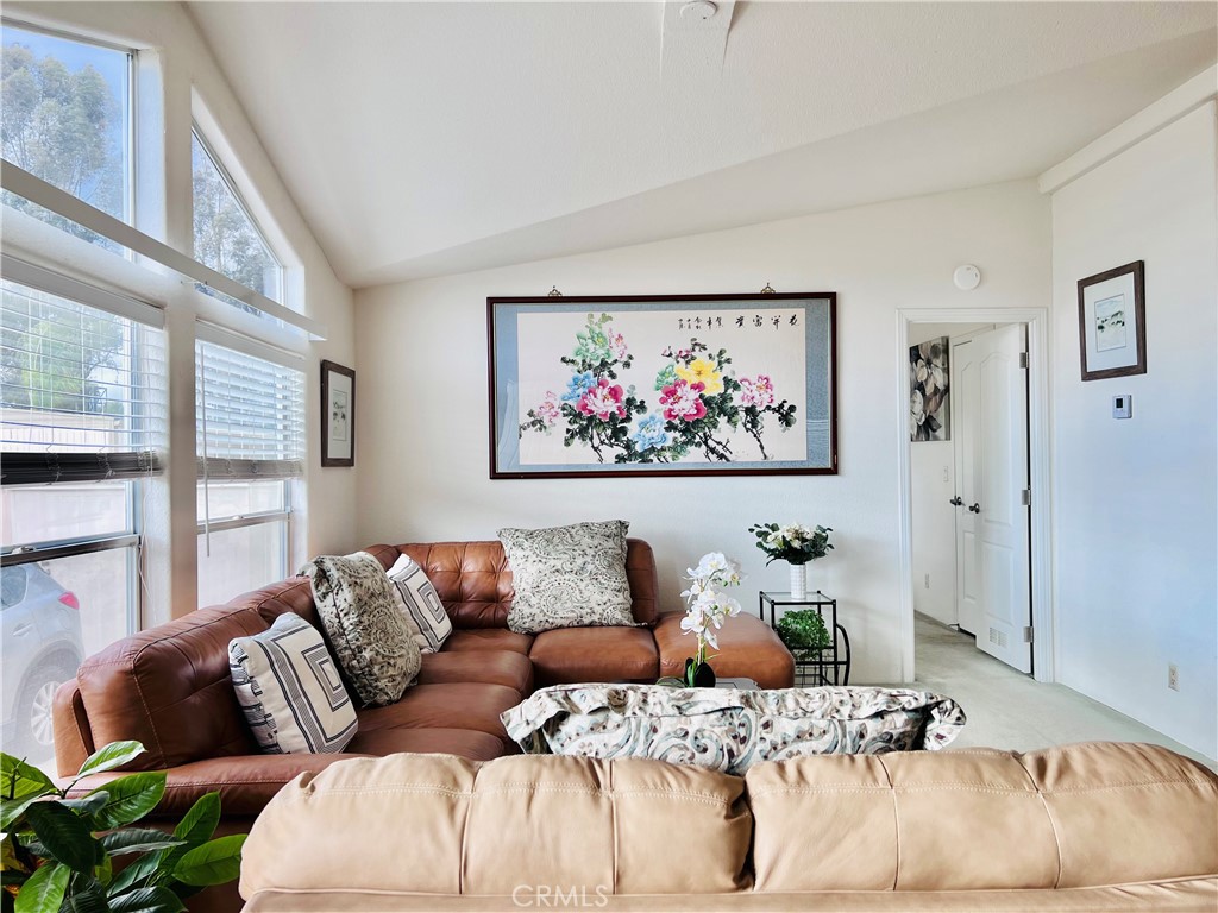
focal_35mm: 26
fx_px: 915
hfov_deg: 67.3
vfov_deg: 53.1
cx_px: 609
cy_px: 456
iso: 32
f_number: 1.5
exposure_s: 1/126
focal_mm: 5.7
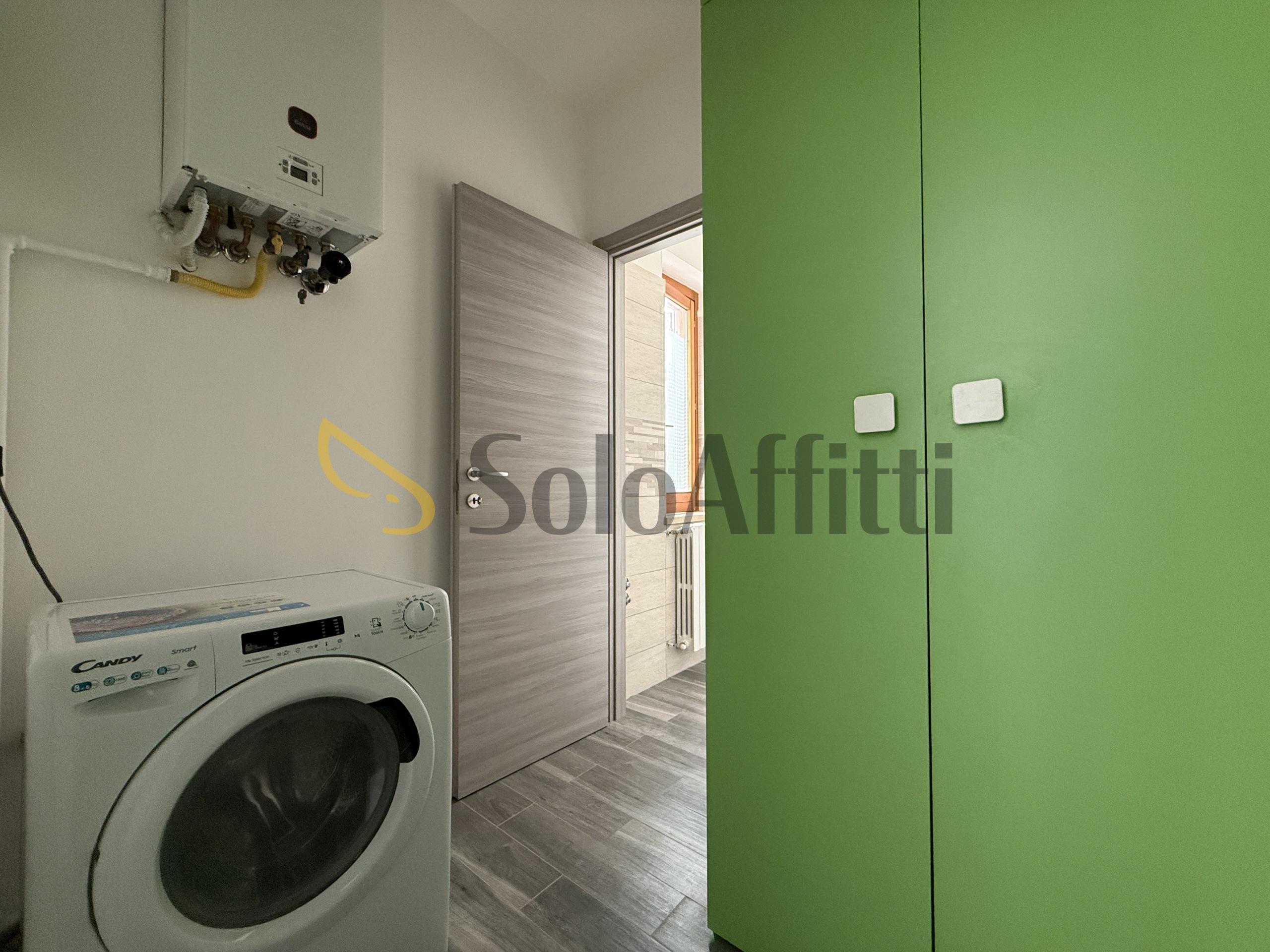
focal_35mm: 14
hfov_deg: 102.1
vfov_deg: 85.7
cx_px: 635
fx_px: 514
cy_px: 476
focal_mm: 2.22
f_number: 2.2
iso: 320
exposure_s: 1/62
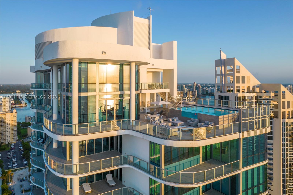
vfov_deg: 57.2
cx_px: 146
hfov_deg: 78.6
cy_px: 98
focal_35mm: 22
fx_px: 179
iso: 100
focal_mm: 8.38
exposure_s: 1/800
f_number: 2.8
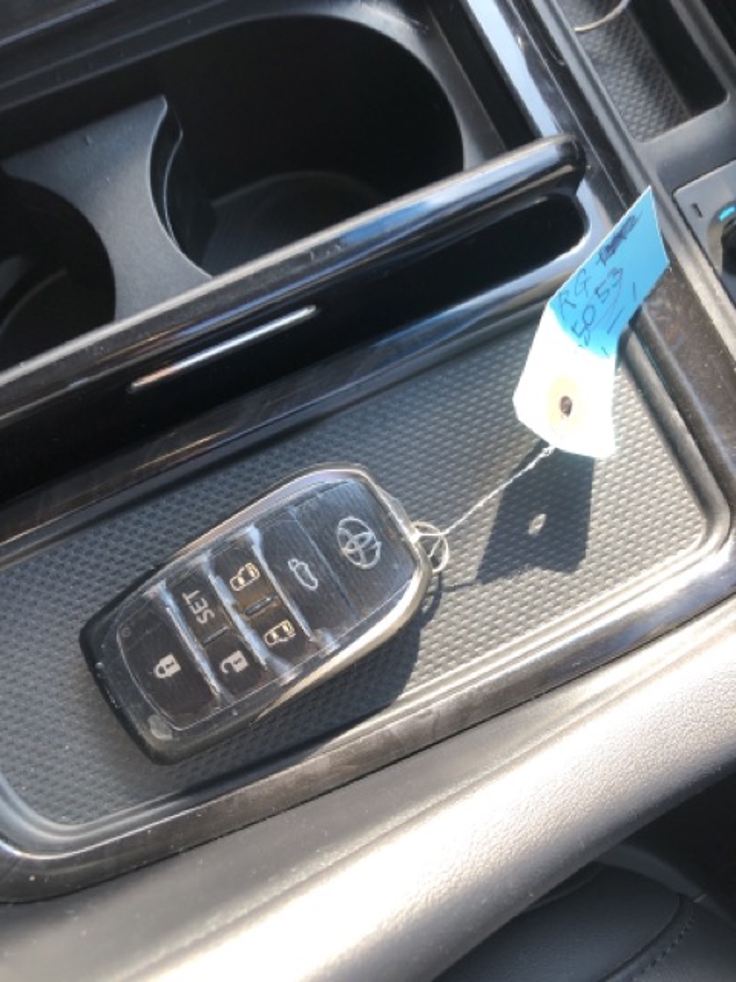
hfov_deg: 49.7
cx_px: 368
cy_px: 491
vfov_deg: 63.4
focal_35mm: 28
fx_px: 794
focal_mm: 3.99
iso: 32
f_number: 1.8
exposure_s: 1/60
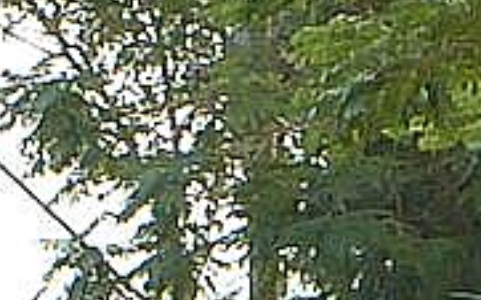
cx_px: -574
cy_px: 777
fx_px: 11401
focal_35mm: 870
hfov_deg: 2.4
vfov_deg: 1.5
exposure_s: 1/160
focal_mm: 23.5
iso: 500
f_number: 5.6
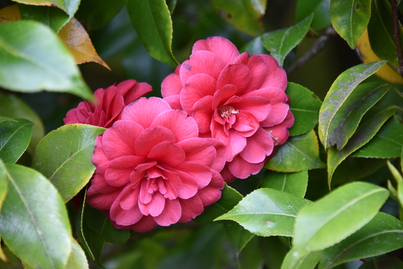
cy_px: 134
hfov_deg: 10.3
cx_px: 202
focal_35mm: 200
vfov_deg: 6.9
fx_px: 2239
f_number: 5.6
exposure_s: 1/400
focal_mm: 200
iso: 2500
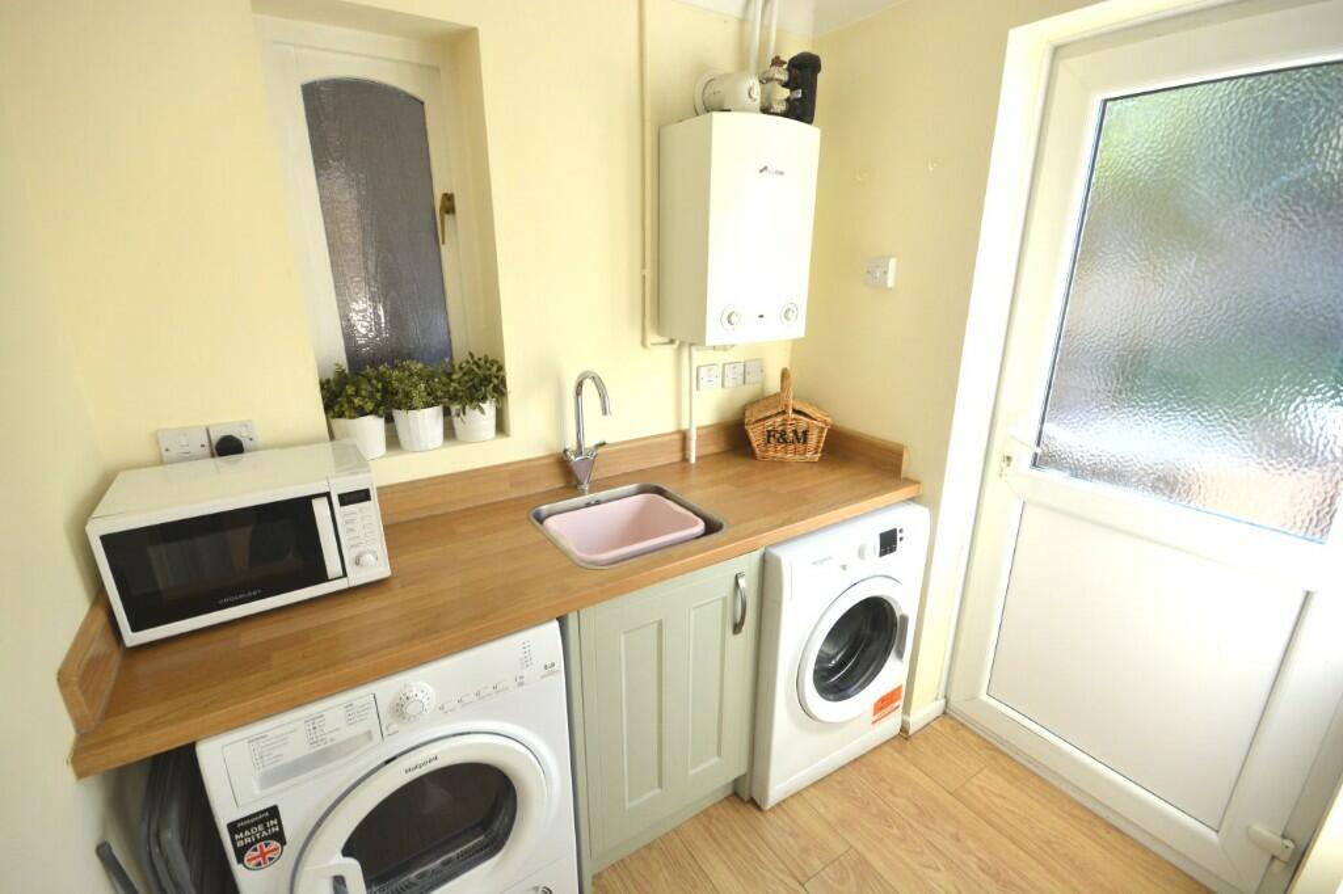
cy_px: 447
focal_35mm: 15
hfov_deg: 100.4
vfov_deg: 77.3
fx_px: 559
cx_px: 672
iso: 400
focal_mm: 10
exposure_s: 1/125
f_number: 8
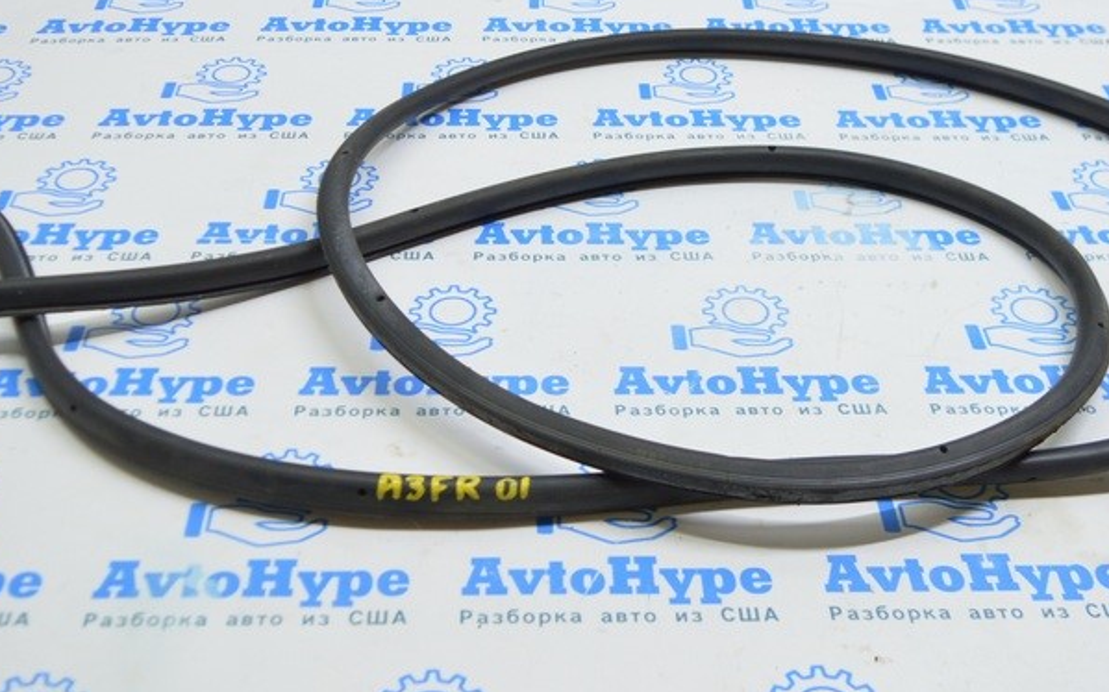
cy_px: 258
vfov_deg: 27.3
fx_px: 1420
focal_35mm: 47
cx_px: 535
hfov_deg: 42.7
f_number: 3.5
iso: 400
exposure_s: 1/50
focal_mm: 18
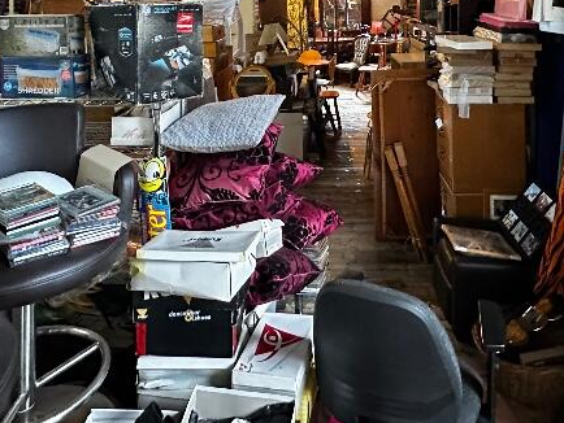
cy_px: 1
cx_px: 324
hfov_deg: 55.1
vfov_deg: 38.3
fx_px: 538
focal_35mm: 33
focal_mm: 2.22
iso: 800
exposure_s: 1/50
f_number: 2.2
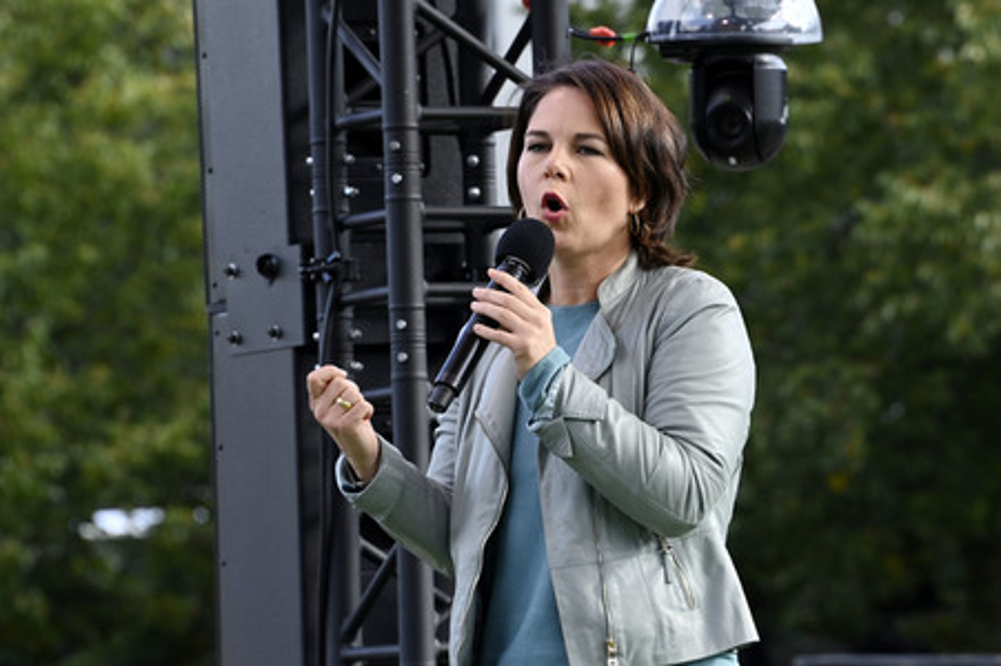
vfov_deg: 4.6
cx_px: 500
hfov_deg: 6.9
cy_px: 333
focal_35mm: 300
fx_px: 8335
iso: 1600
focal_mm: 300
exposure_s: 1/400
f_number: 10
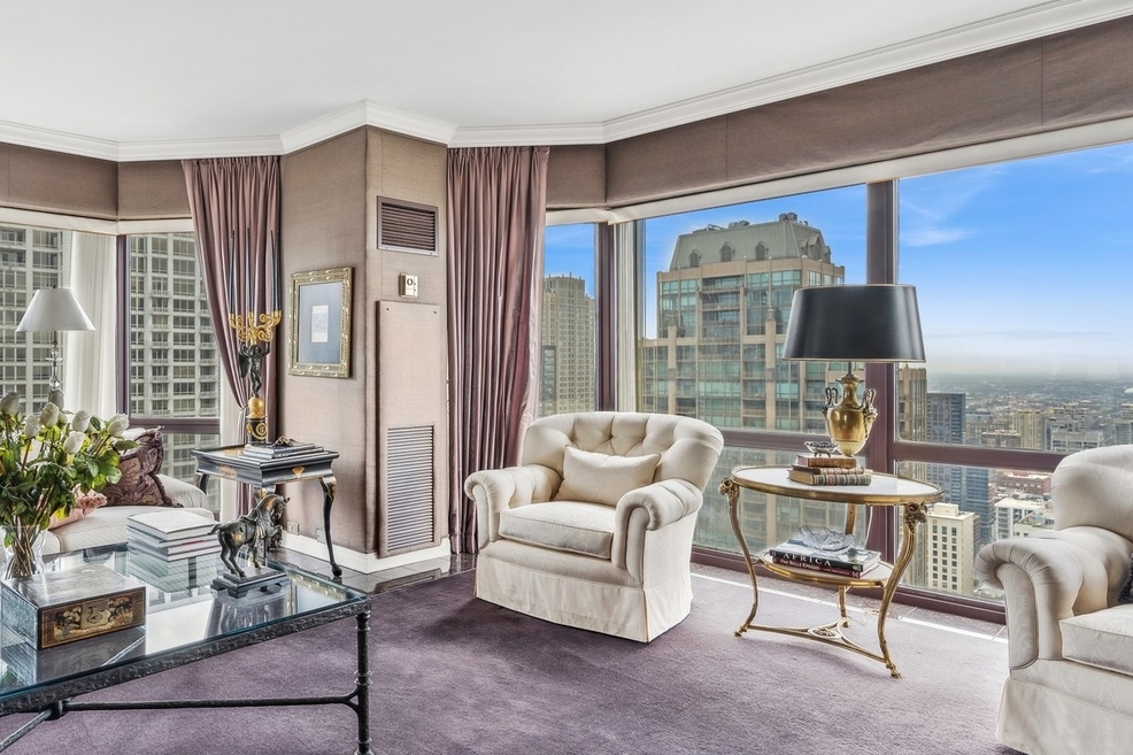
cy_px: 385
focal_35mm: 23
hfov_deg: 71.5
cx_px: 300
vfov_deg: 55.1
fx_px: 724
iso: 400
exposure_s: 1/15
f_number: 9.5
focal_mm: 14
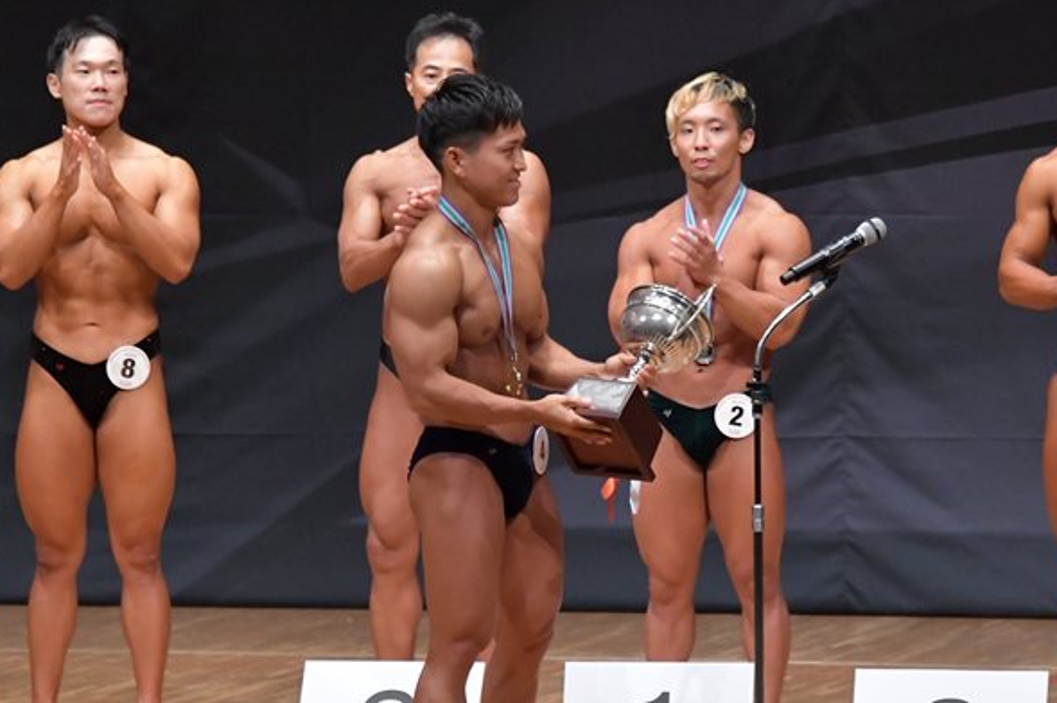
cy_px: 423
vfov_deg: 3.7
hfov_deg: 5.5
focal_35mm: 375
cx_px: 528
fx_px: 11004
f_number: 5.6
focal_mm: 190
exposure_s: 1/400
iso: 6400
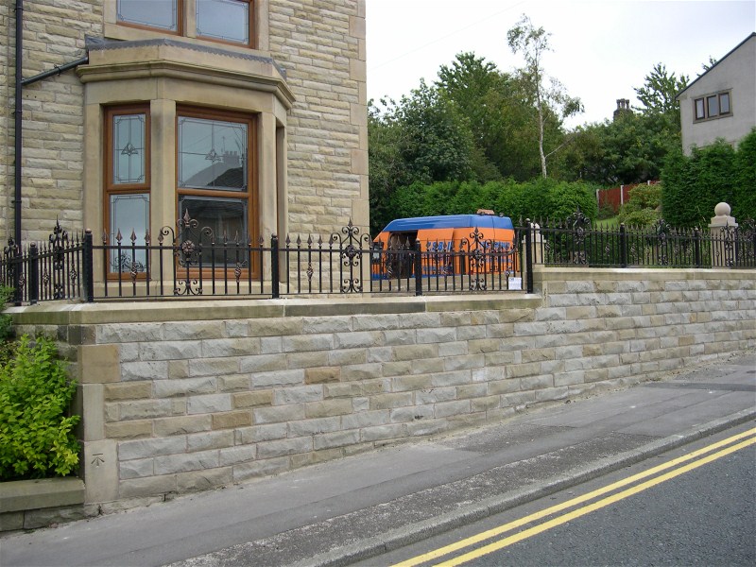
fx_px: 830
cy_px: 284
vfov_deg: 37.7
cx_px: 378
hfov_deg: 49.0
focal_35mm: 38
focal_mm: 8
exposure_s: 1/307
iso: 100
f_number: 2.8
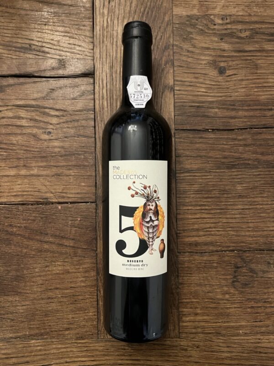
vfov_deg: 67.3
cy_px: 183
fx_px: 274
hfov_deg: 53.1
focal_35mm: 26
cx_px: 137
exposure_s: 1/56
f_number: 1.6
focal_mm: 5.1
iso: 500
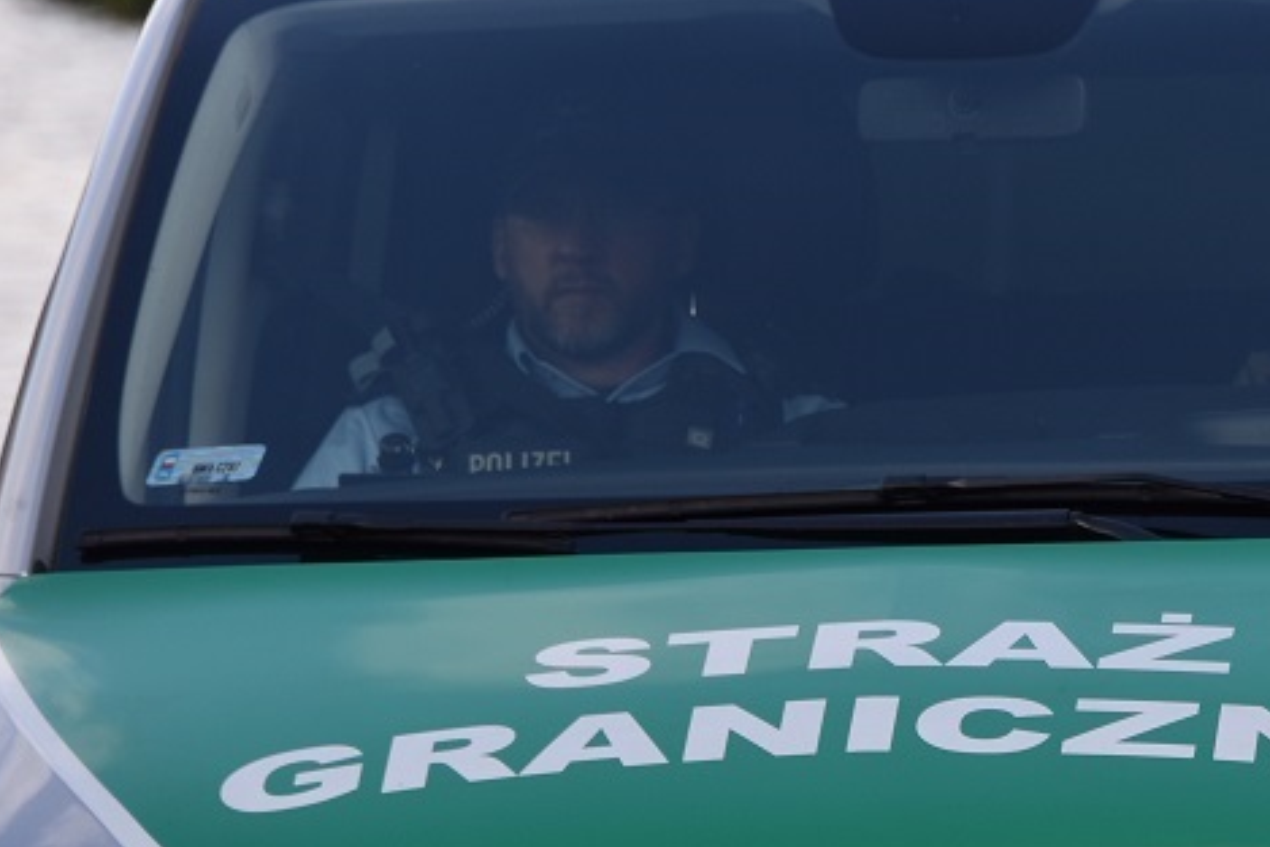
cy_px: 436
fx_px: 24383
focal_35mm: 691
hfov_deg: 3.0
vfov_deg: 2.0
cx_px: 1468
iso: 200
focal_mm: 180
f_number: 5.6
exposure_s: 1/500
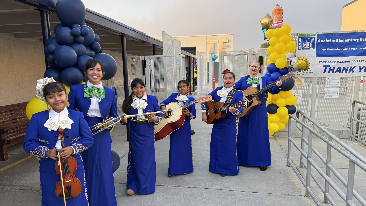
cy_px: 112
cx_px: 178
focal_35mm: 27
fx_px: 262
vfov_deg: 42.9
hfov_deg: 69.8
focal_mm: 6.76
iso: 80
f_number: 1.78
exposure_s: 1/364
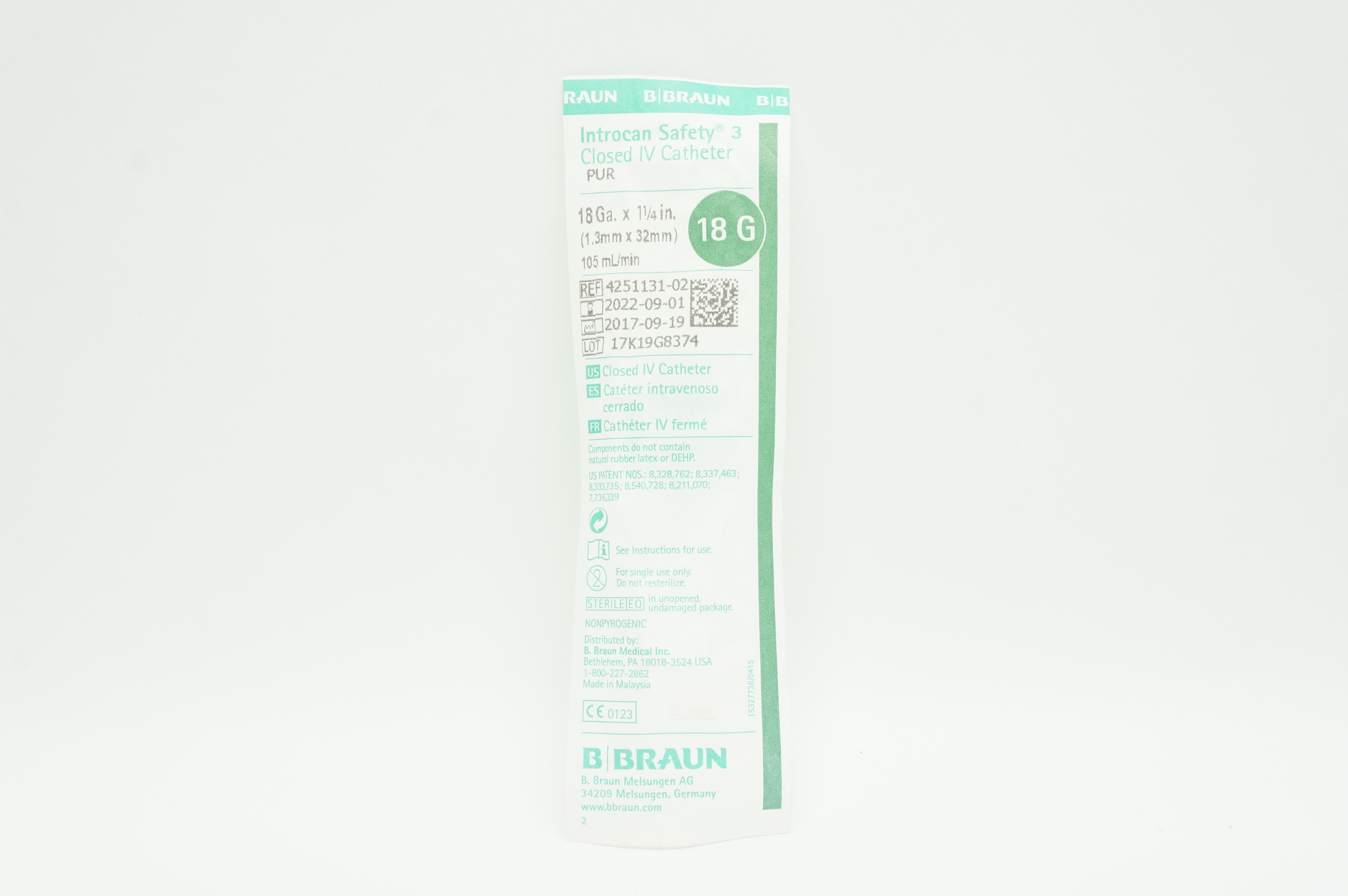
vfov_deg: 24.3
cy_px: 448
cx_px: 674
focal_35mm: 56
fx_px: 2076
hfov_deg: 36.0
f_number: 9
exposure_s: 1/20
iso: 400
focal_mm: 37
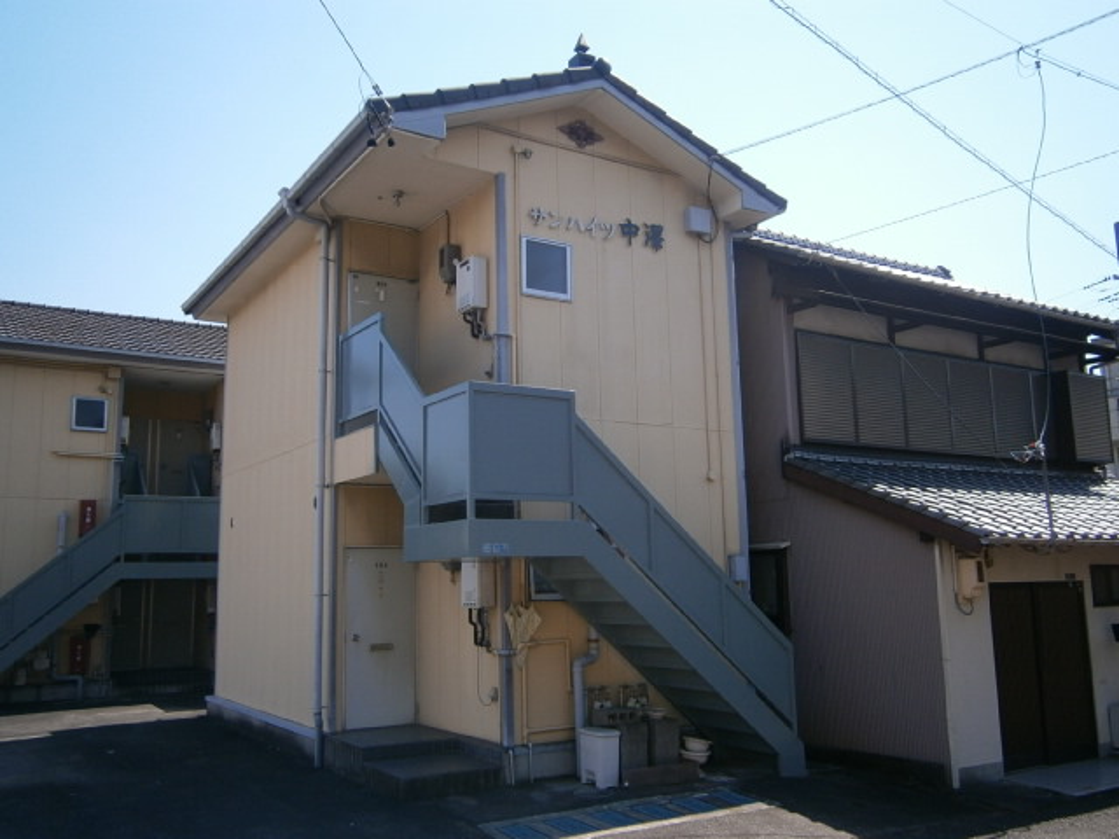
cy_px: 420
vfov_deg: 45.4
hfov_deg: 58.4
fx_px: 1002
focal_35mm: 31
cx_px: 560
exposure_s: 1/800
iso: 80
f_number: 2.9
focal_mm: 5.5
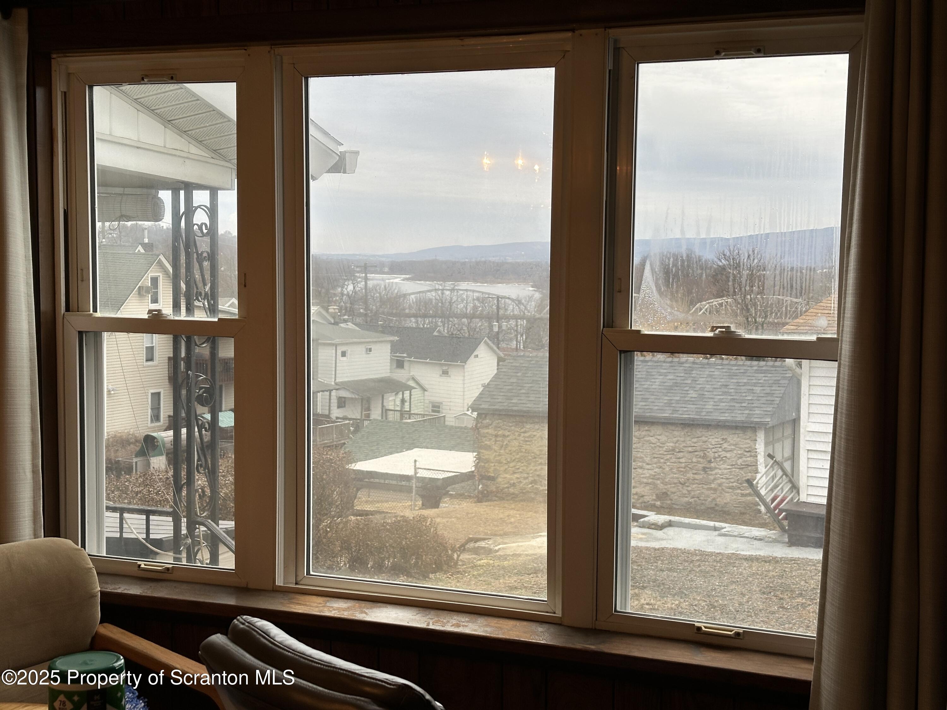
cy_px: 355
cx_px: 474
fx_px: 1313
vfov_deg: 30.3
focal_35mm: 48
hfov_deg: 39.7
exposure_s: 1/377
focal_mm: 6.86
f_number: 1.78
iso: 64
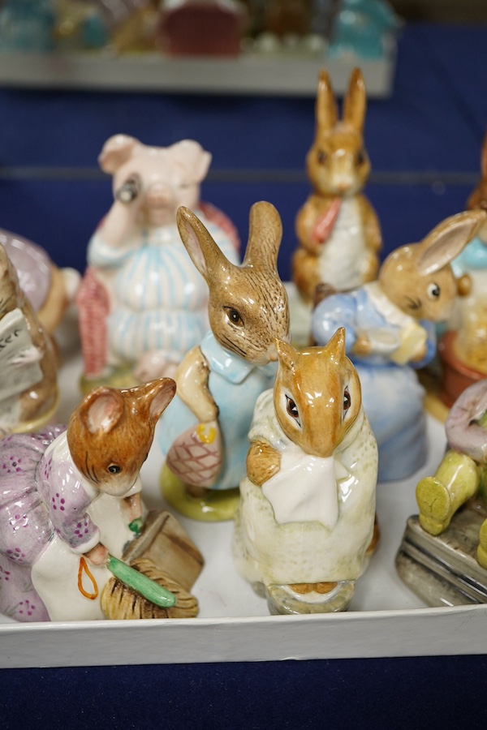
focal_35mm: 45
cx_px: 244
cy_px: 365
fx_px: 913
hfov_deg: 29.9
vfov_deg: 43.6
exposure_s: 1/125
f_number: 6.3
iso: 1250
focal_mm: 30
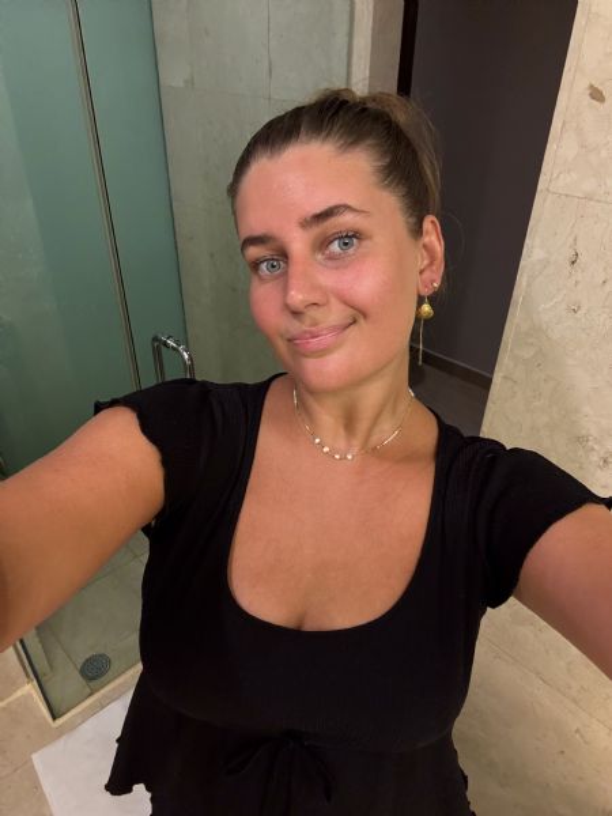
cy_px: 408
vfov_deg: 73.9
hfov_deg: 58.9
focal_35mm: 23
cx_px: 306
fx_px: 542
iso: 200
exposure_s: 1/33
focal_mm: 2.69
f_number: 1.9
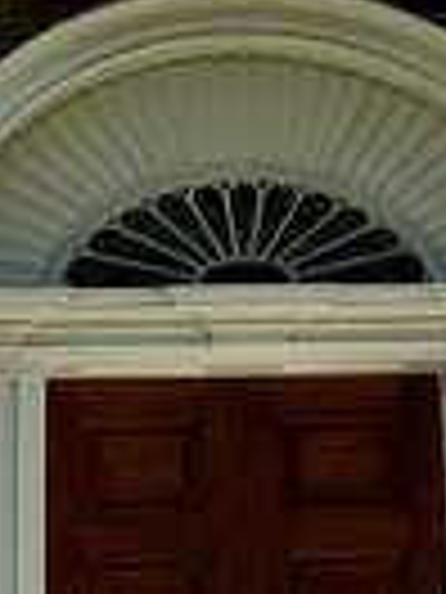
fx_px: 2920
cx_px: 194
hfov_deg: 8.7
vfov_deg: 10.8
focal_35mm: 170
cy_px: -531
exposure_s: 1/1429
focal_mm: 3.99
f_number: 1.8
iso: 20
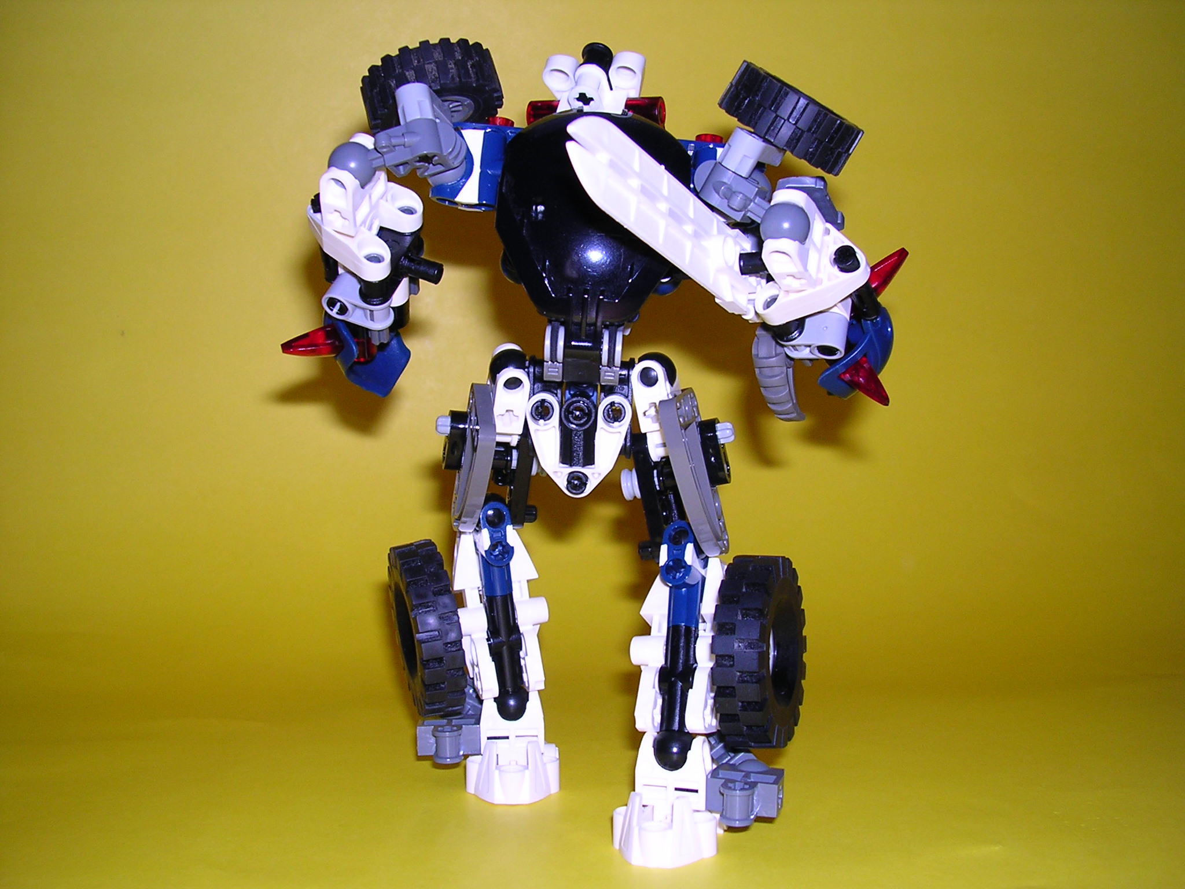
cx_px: 592
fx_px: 1301
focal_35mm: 38
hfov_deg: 49.0
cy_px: 444
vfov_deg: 37.7
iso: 100
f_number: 2.8
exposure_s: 1/60.1
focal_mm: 5.8
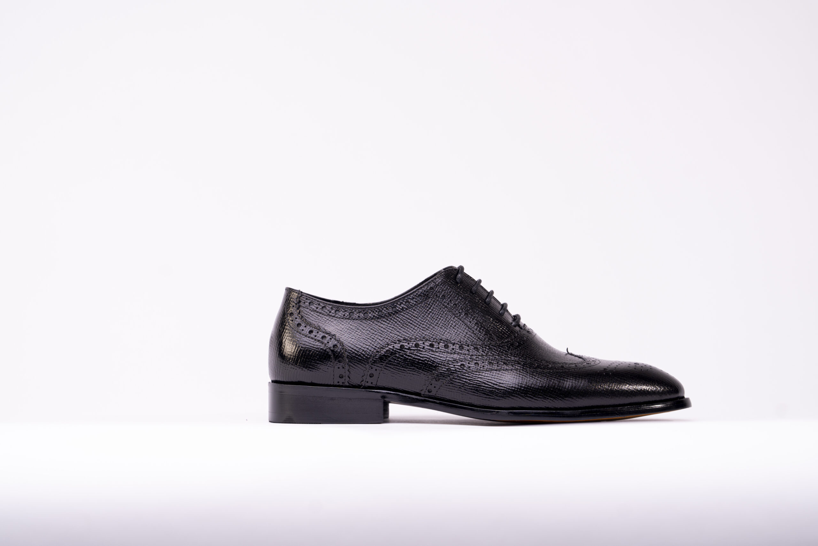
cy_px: 273
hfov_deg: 10.4
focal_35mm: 198
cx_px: 409
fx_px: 4499
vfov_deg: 6.9
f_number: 5
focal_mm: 198
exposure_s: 1/100
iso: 100
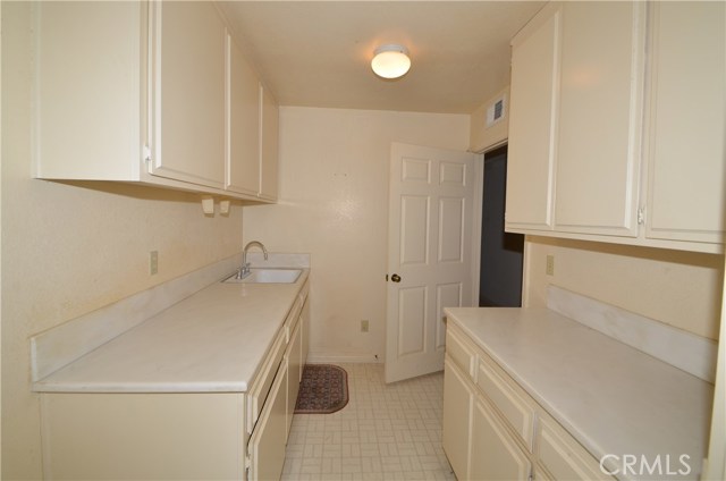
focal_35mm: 15
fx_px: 302
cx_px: 363
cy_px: 240
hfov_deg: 100.5
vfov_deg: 77.1
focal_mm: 10
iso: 200
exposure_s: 1/125
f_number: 8
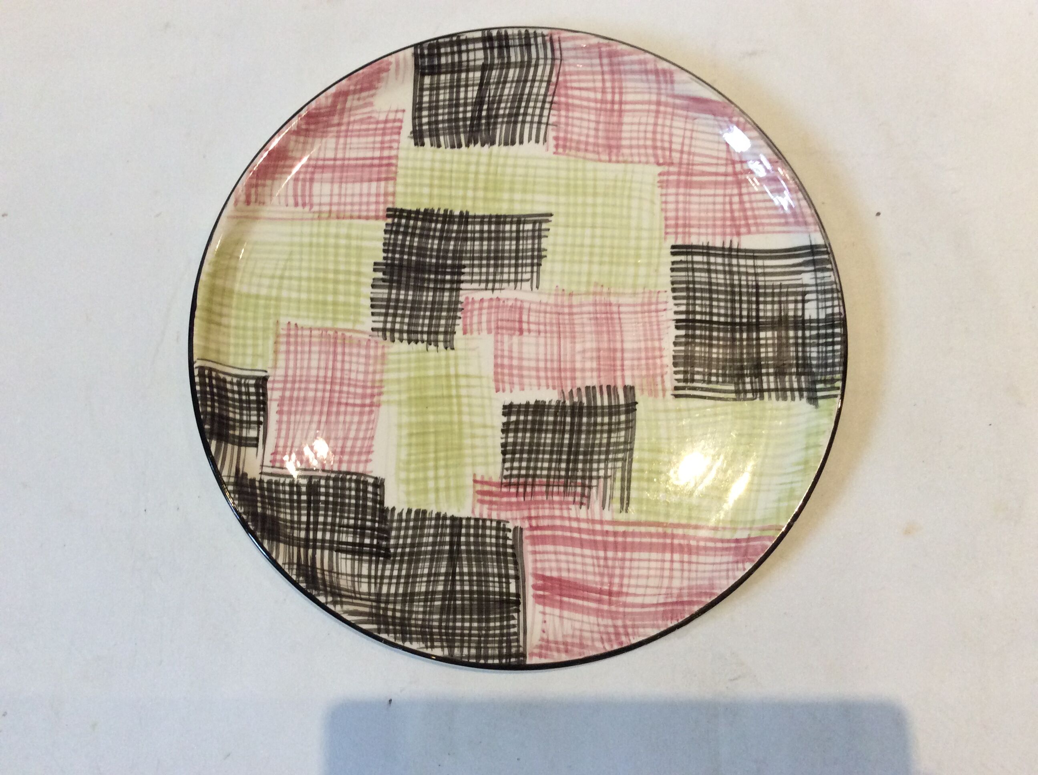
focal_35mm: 32
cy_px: 388
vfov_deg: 44.1
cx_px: 519
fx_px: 958
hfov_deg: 56.9
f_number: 2.4
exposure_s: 1/25
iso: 125
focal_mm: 3.3
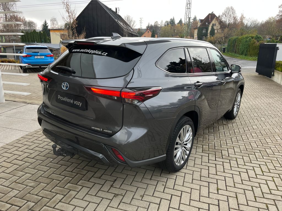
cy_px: 106
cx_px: 141
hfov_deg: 67.3
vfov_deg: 53.1
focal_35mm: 26
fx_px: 212
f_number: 1.6
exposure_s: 1/121
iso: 50
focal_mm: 5.1
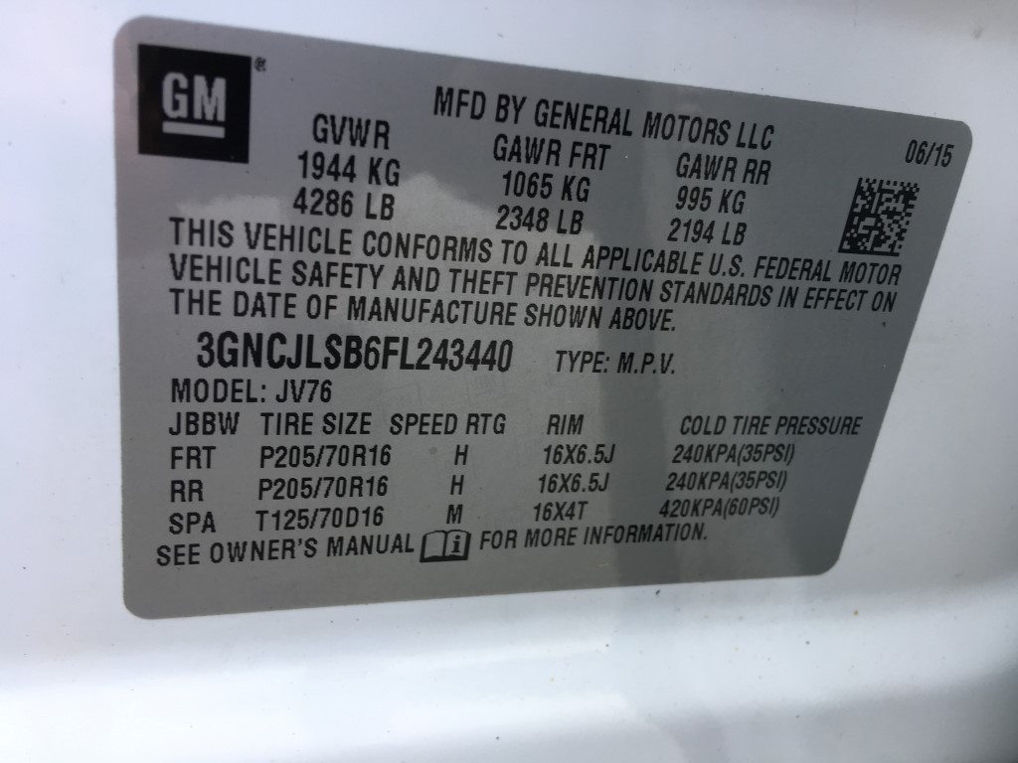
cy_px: 382
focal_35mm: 29
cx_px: 509
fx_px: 853
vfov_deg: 48.2
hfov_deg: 61.7
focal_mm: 4.15
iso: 32
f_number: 2.2
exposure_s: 1/60
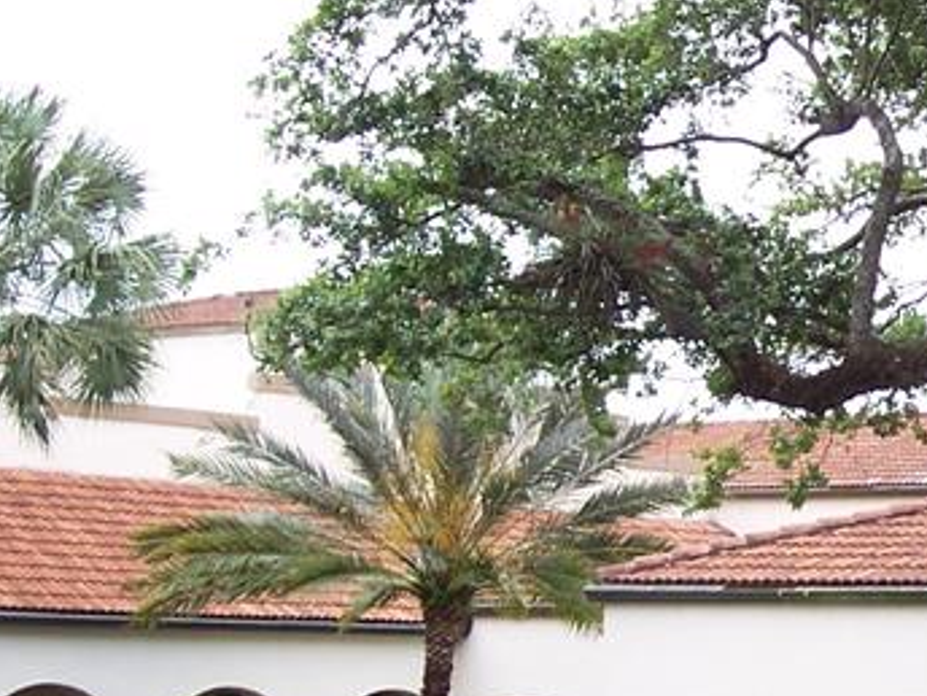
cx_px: 1140
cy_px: 297
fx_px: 3106
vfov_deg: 12.8
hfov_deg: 16.2
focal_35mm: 116
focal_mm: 8
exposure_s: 1/350
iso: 100
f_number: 3.4
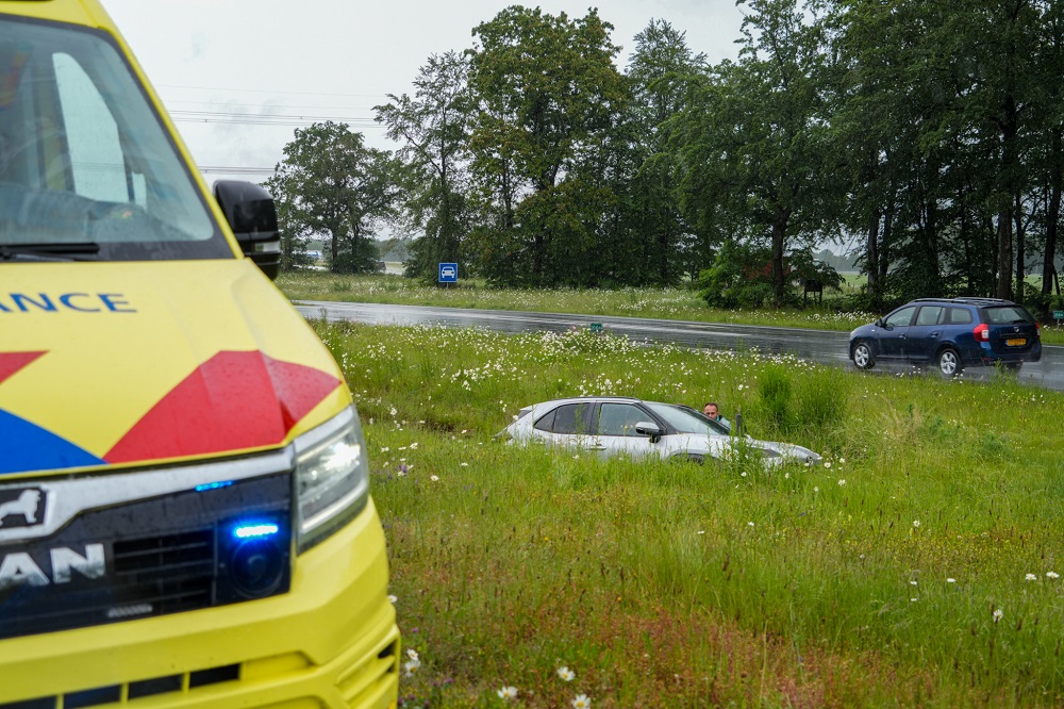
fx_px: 1448
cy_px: 354
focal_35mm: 49
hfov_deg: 40.4
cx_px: 532
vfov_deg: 27.5
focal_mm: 49
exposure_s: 1/400
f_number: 5.6
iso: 500
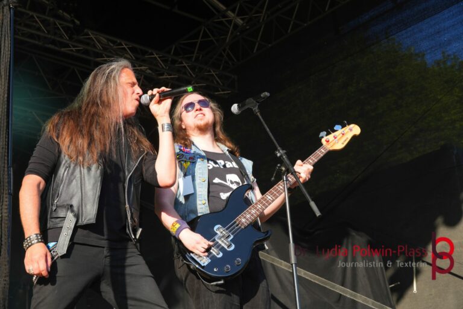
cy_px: 154
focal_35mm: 69
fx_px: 887
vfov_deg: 19.7
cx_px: 232
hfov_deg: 29.2
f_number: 6.3
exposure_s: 1/160
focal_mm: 46
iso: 100
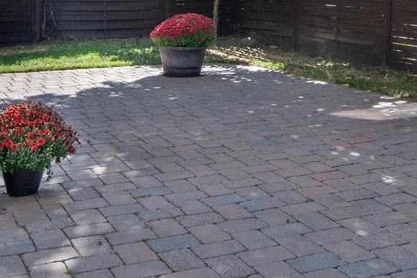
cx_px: 235
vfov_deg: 21.8
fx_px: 669
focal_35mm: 58
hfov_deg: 34.6
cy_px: -54
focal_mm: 11
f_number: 11
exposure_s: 1/200
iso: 640
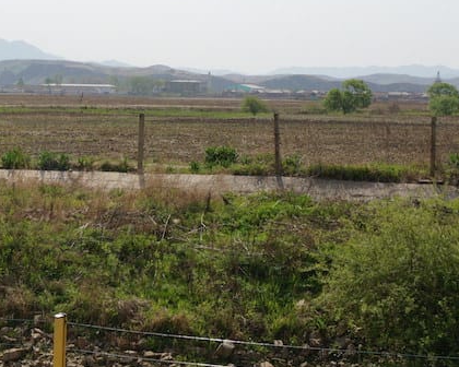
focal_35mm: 110
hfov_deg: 17.3
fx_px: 1493
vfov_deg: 14.0
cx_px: 66
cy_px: 155
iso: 100
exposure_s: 1/125
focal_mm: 41
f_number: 13
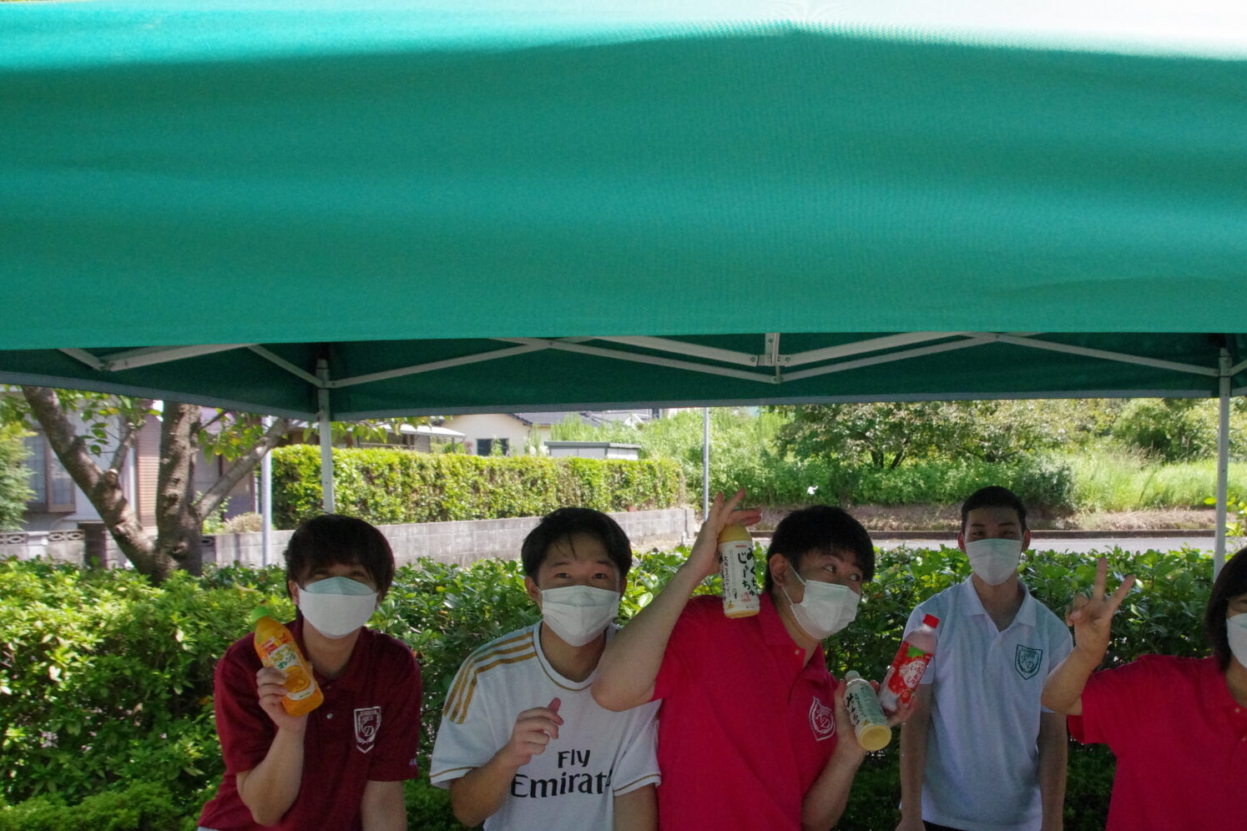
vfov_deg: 35.6
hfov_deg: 51.3
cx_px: 794
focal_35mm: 37
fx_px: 1282
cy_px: 543
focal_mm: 18
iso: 3200
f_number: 8
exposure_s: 1/1000
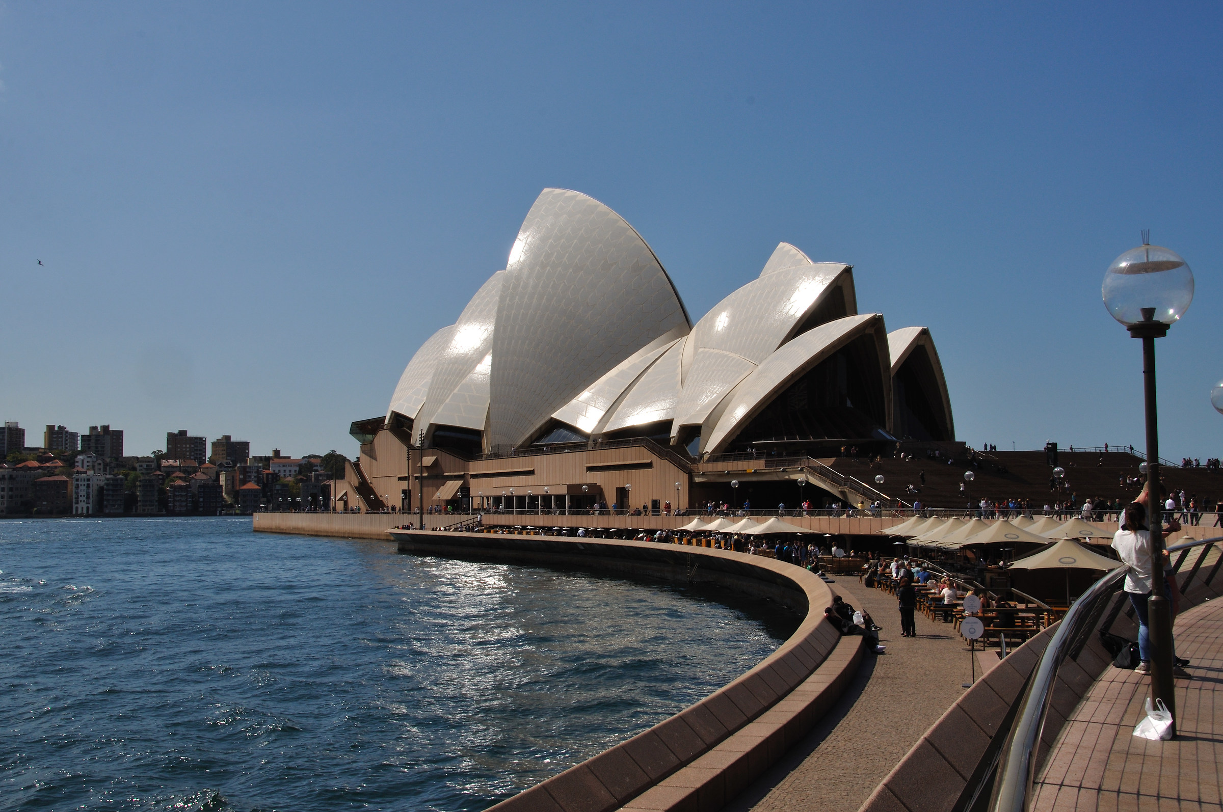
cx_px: 612
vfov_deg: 32.9
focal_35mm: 40
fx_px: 1374
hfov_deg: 48.0
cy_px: 406
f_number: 16
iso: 200
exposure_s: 1/250
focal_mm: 27
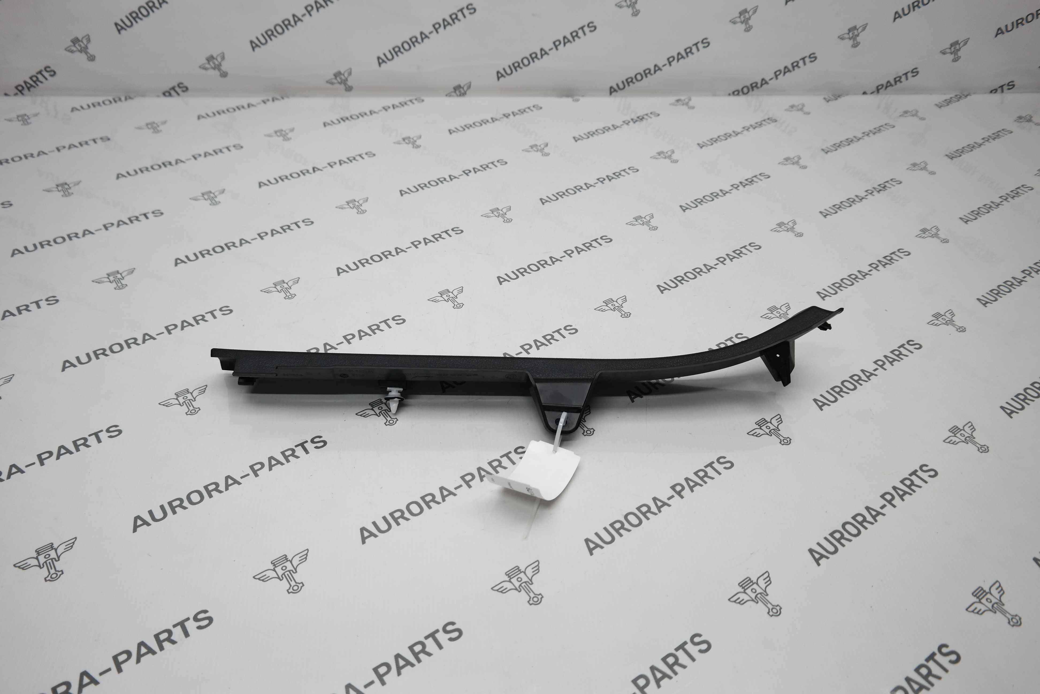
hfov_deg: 67.4
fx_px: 780
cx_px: 520
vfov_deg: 47.9
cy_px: 347
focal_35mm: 27
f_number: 3.5
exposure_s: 1/80
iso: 100
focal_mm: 18
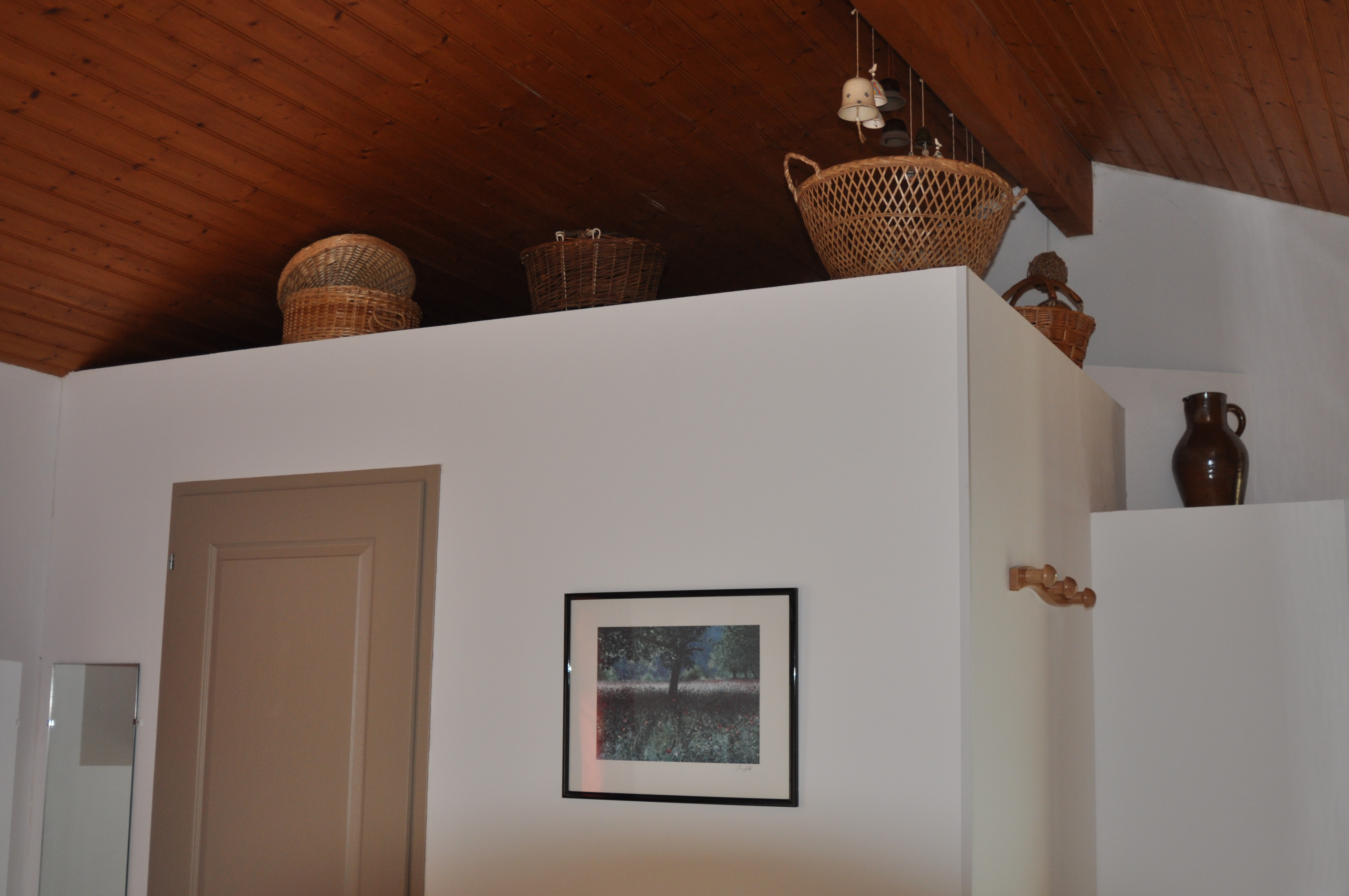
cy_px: 448
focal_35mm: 42
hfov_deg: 46.4
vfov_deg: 31.8
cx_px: 674
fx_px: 1572
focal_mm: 28
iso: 400
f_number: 3.5
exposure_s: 1/60
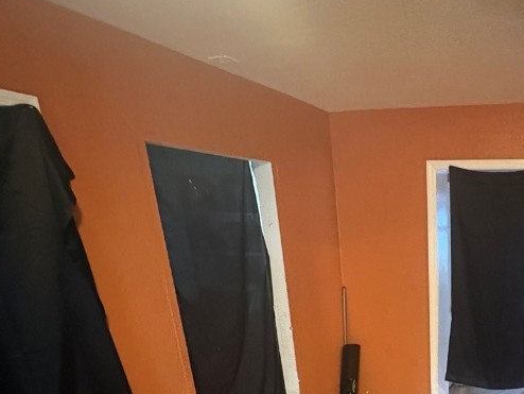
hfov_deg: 53.0
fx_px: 439
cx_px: 484
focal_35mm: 29
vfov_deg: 43.6
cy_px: 362
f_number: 2.2
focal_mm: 2.22
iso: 1000
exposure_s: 1/30
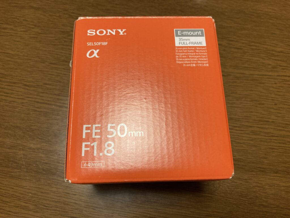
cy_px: 109
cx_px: 145
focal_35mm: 28
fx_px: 235
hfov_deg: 63.4
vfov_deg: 49.7
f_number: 1.8
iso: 100
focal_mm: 3.99
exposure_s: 1/60
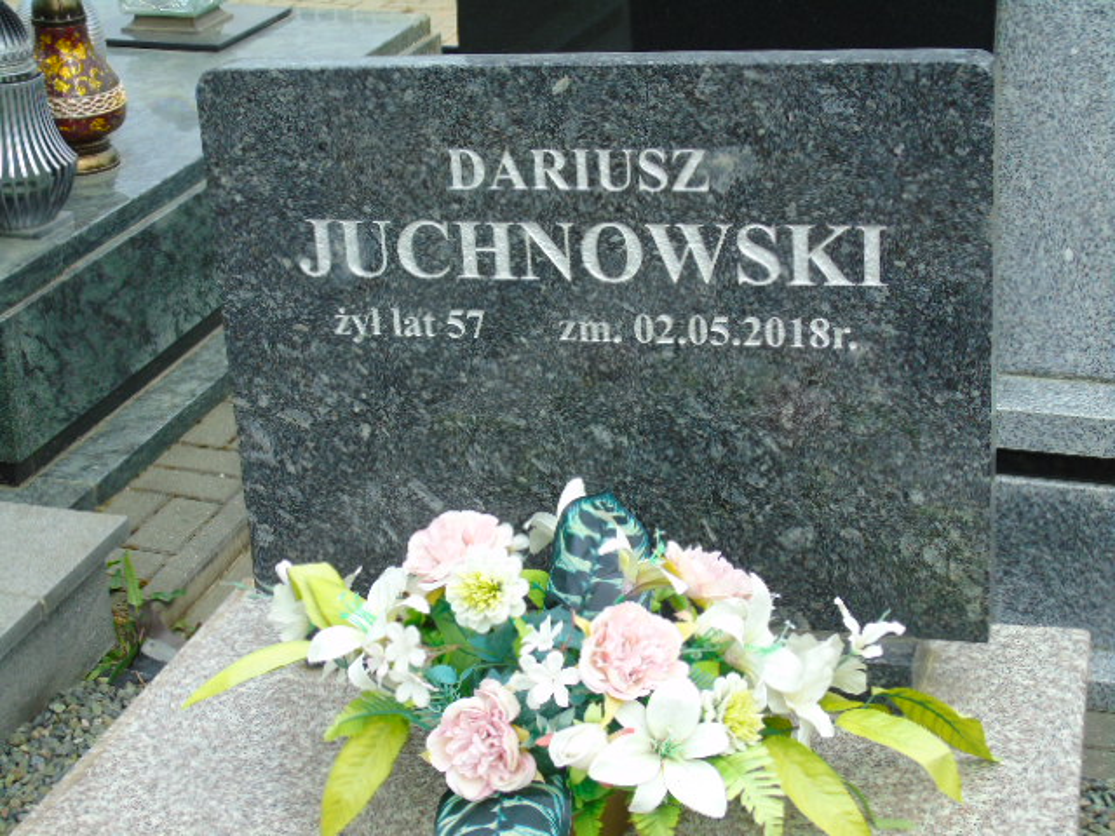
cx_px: 558
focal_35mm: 62
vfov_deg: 23.7
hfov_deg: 31.2
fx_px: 1997
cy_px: 418
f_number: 4.5
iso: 80
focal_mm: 11
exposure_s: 1/250
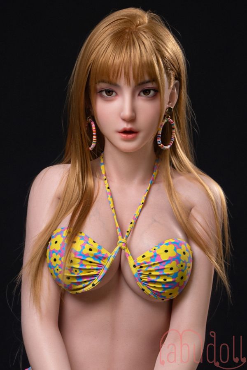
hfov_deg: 24.6
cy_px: 185
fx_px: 566
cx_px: 124
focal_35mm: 55
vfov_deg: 36.2
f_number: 5.6
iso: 50
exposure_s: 1/60
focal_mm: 55
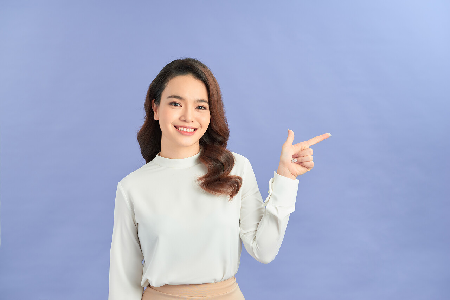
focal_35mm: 70
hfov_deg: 28.8
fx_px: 875
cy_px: 150
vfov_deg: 19.5
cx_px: 225
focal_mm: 70
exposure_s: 1/160
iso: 200
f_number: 5.6
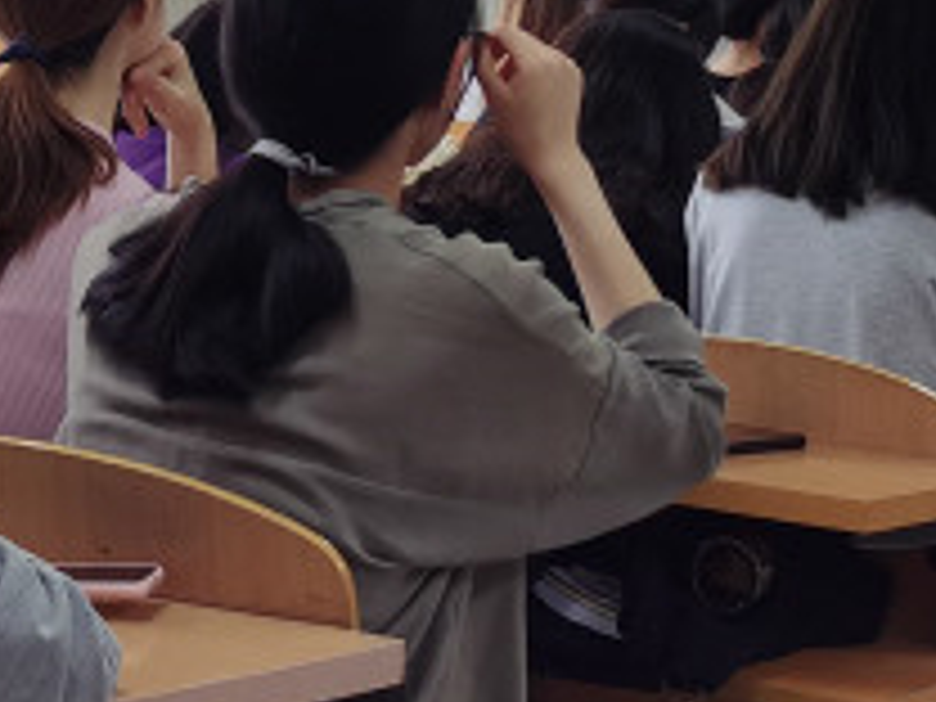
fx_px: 3164
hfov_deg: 16.8
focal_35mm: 117
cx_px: 477
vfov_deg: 12.3
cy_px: -220
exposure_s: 1/100
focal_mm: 5.58
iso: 100
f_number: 1.8
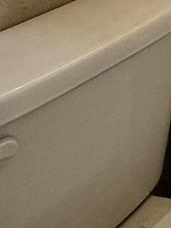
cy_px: -248
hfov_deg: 11.7
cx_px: 489
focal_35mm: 81
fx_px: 533
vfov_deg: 16.8
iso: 100
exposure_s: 1/120
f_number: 2.2
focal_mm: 2.22
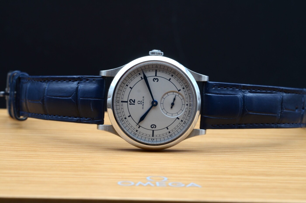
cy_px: 102
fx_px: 764
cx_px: 153
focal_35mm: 90
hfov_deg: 22.7
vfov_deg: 15.1
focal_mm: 60
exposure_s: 1/40
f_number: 10
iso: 500
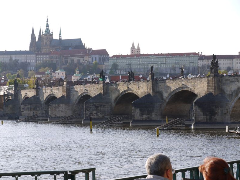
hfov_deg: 21.5
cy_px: 90
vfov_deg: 16.2
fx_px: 631
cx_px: 119
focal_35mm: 91
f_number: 7.1
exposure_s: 1/160
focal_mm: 45
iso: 100
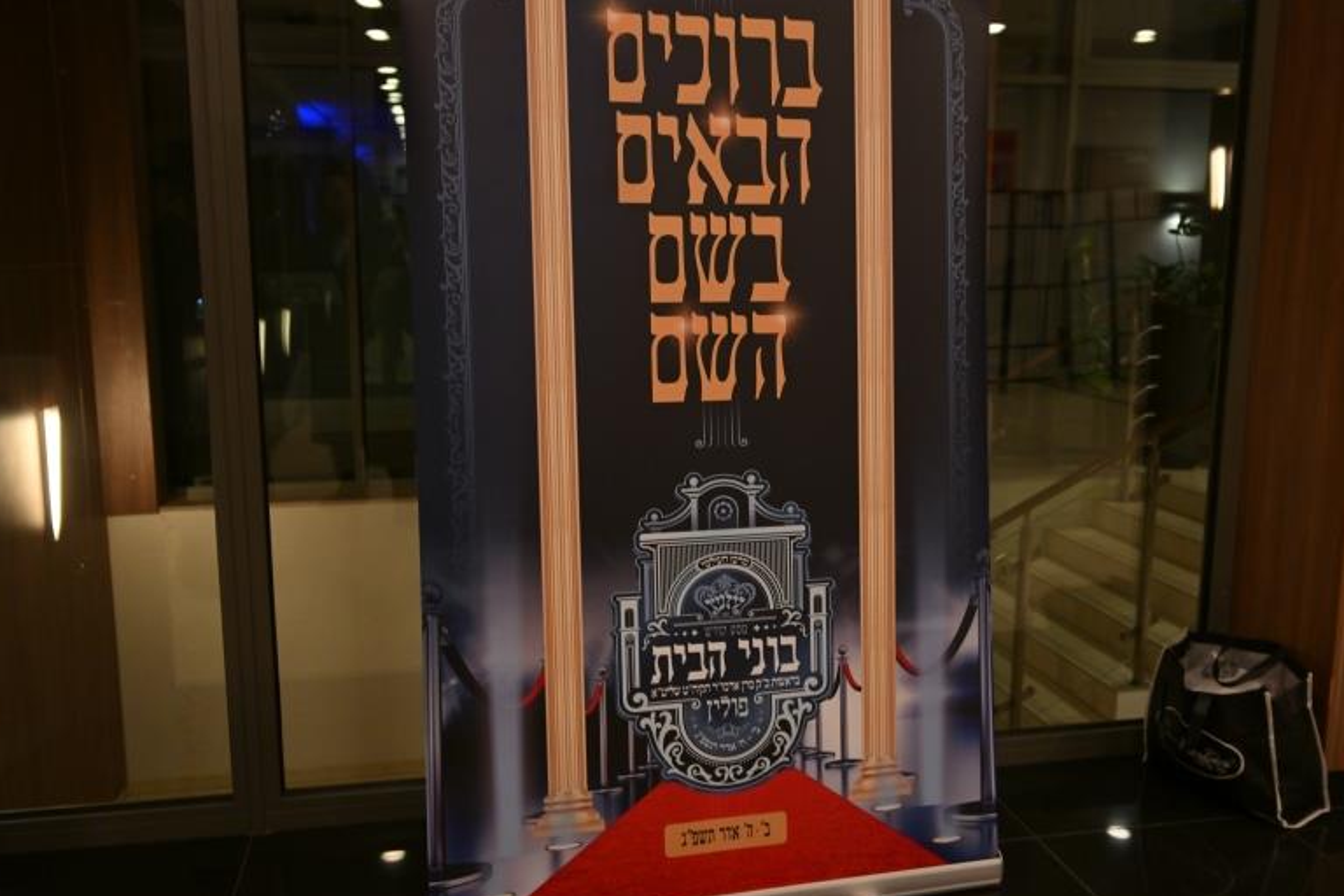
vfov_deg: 41.1
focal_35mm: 32
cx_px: 672
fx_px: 1195
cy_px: 426
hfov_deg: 58.7
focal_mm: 24
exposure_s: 1/125
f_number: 4
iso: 500
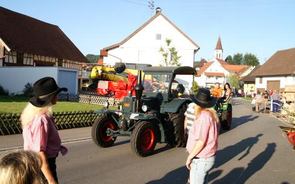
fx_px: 281
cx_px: 151
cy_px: 88
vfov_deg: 36.3
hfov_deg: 55.3
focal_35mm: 35
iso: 100
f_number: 9.5
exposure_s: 1/90
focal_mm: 22
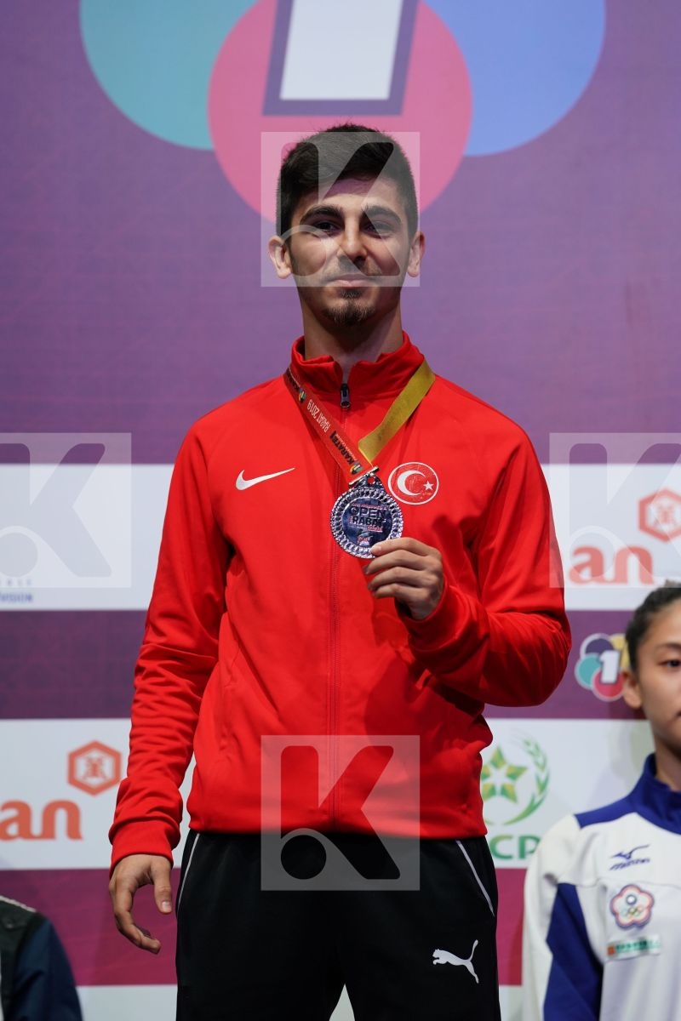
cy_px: 510
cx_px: 340
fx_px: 5675
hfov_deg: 6.9
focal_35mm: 200
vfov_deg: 10.3
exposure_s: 1/250
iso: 800
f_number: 3.5
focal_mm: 200
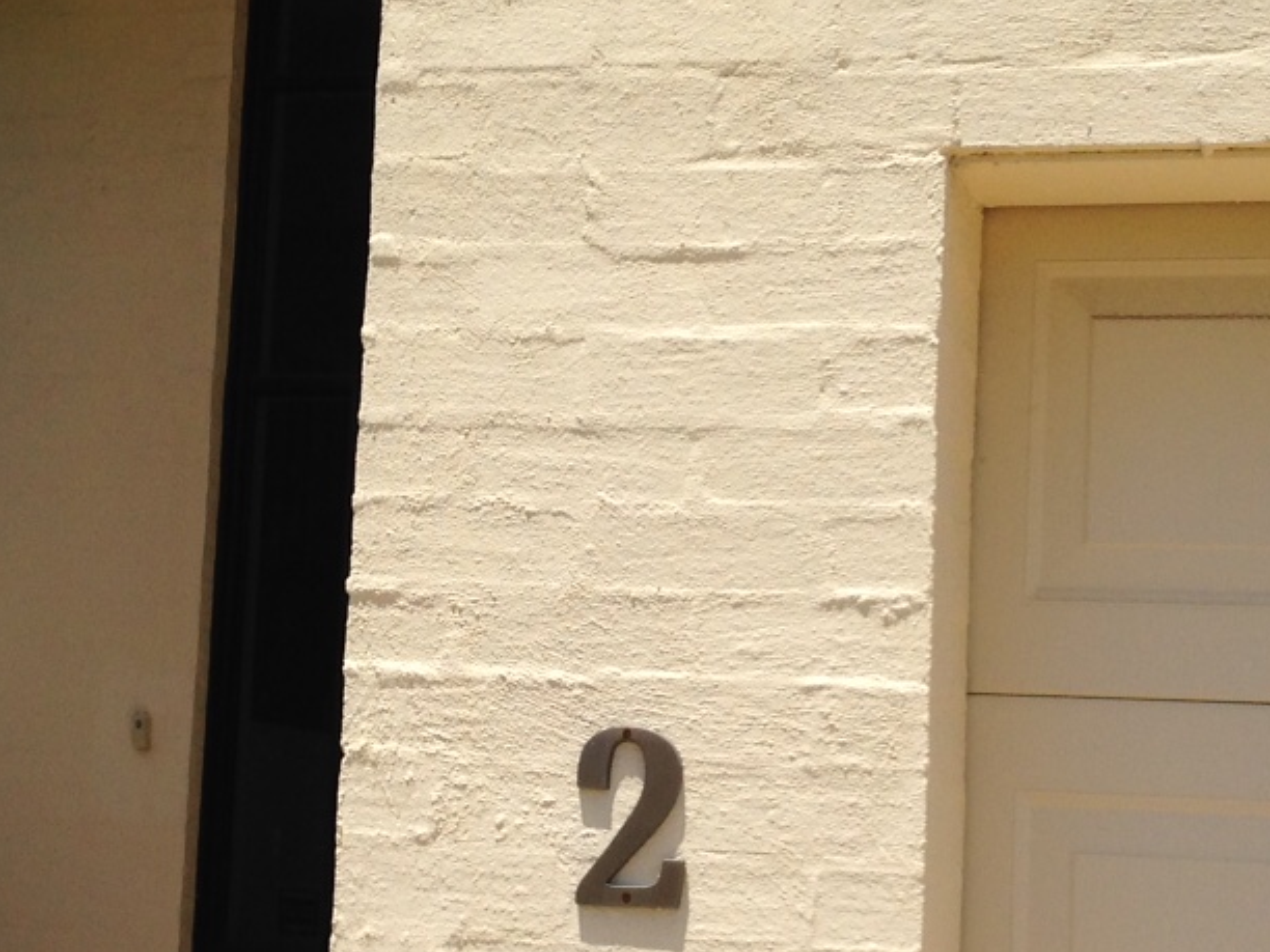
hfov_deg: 22.3
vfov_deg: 16.8
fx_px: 3229
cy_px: 585
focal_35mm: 88
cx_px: 618
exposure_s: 1/2463
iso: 50
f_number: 2.4
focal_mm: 4.12
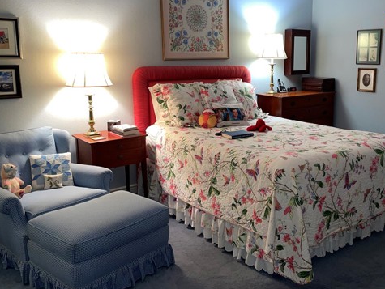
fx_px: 390
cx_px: 240
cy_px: 115
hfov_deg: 52.1
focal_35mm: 35
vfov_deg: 40.6
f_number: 1.6
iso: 50
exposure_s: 1/15
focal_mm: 4.2
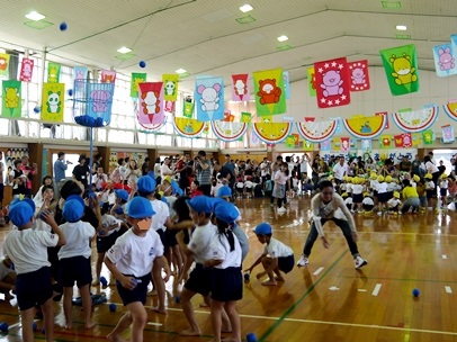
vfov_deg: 36.8
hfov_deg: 47.9
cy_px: 171
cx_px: 228
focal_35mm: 39
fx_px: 515
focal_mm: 14
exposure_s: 1/80
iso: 160
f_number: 3.5
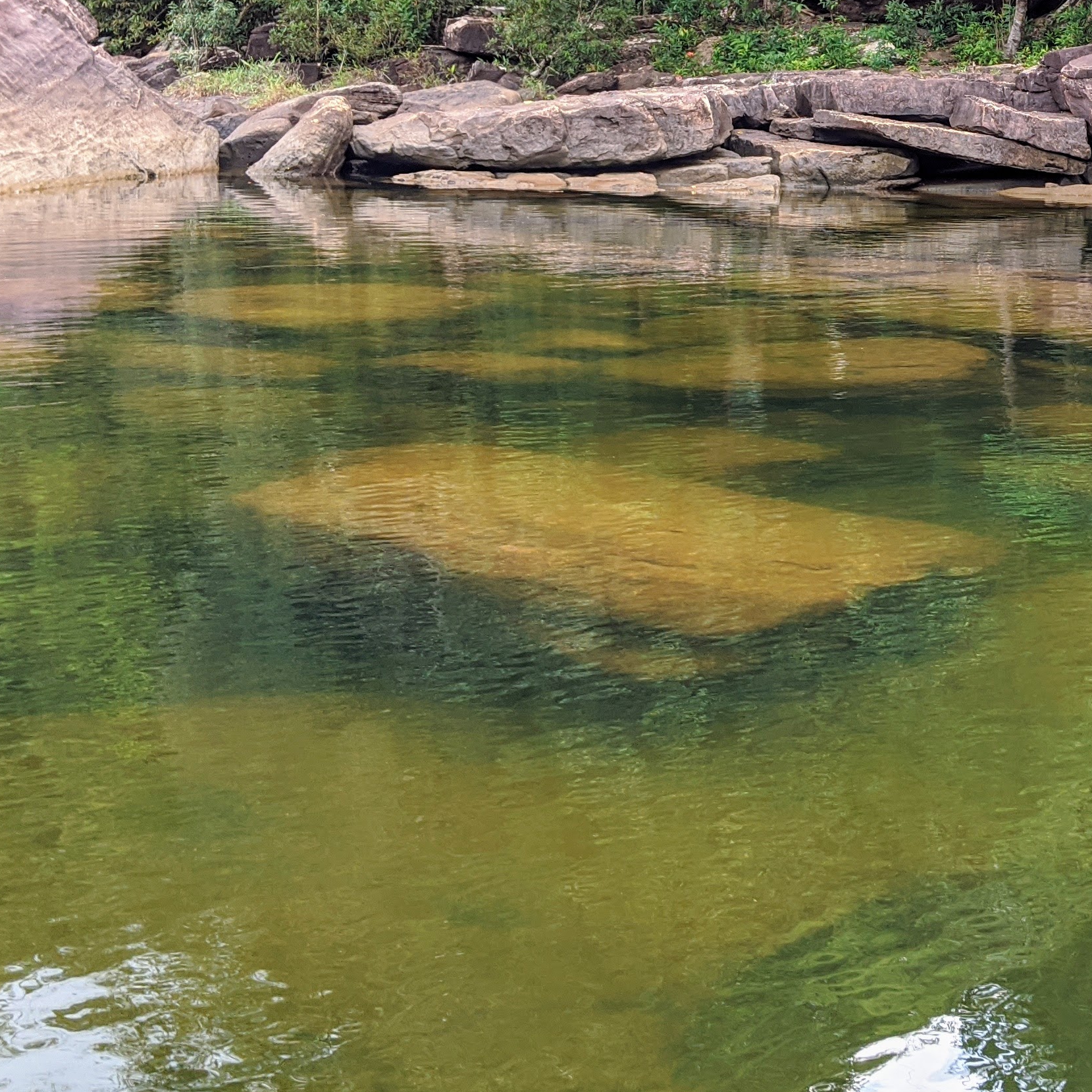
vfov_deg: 29.3
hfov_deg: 28.1
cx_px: 1036
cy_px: 347
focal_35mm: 58
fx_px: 2070
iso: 47
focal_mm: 4.44
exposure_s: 1/249
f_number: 1.8
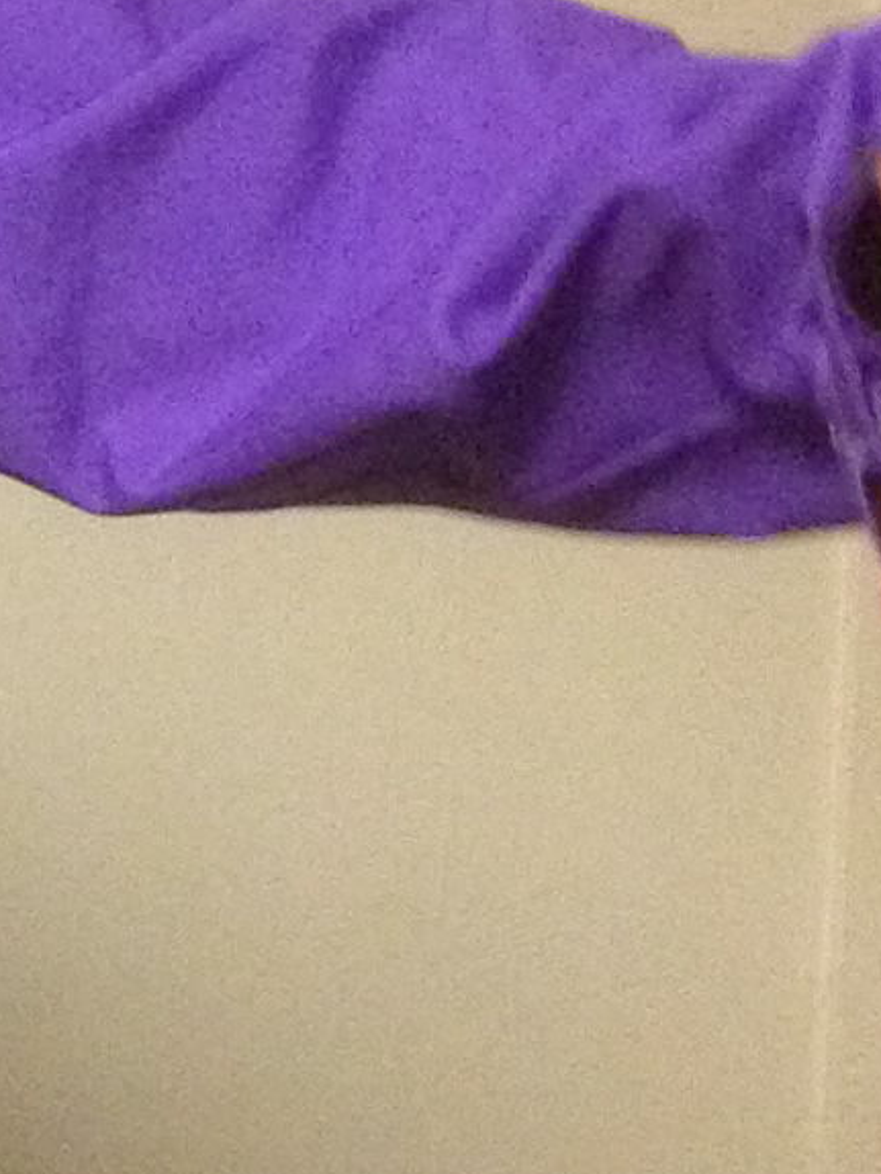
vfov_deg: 9.9
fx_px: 6748
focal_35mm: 199
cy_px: 583
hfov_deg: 7.2
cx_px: -973
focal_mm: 4.28
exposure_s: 1/17
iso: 400
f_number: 2.4
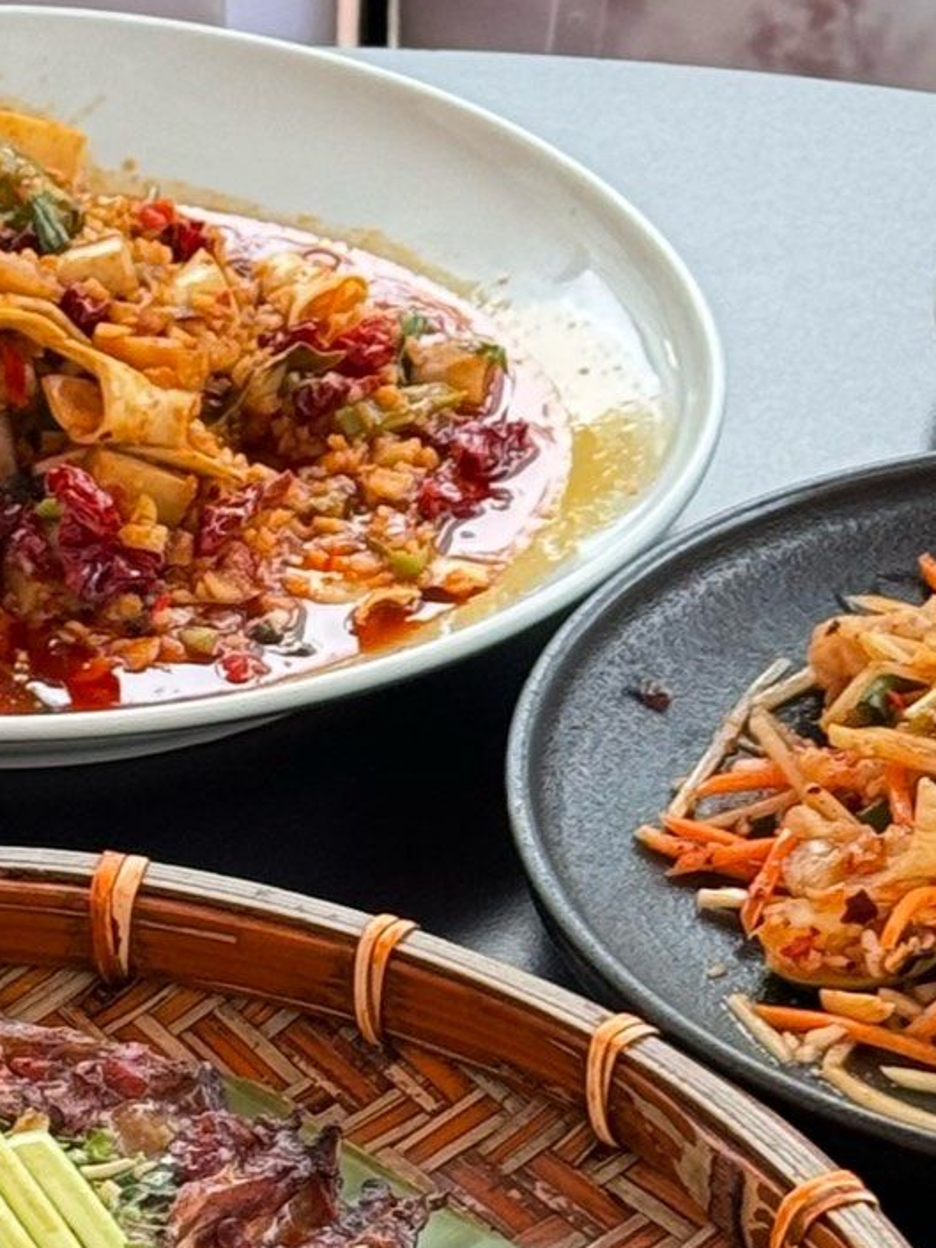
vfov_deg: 10.6
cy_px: 1009
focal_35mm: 186
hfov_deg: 8.0
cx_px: 205
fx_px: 6704
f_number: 1.78
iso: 125
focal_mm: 6.76
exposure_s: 1/60
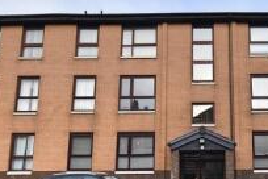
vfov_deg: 37.3
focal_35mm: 35
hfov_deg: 52.2
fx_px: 261
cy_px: 123
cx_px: 200
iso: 100
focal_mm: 10
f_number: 5.6
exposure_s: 1/125
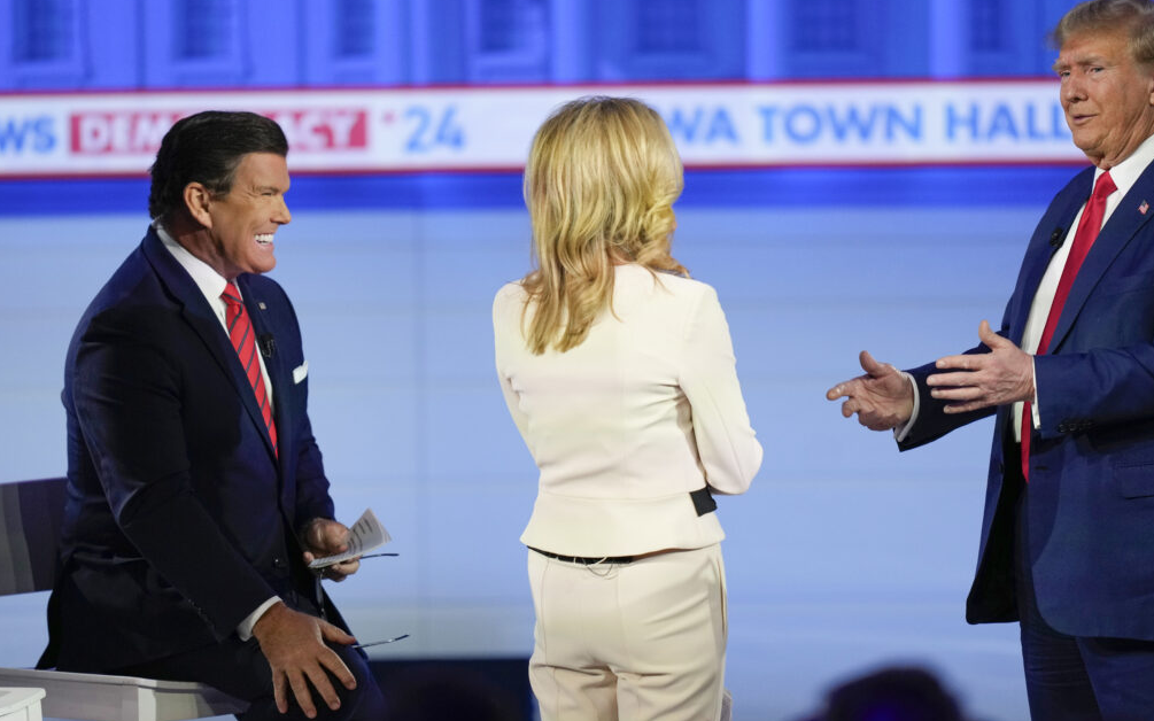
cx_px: 611
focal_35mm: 487
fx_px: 15315
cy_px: 295
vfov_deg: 2.7
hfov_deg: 4.3
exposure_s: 1/500
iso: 1600
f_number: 2.8
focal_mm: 400
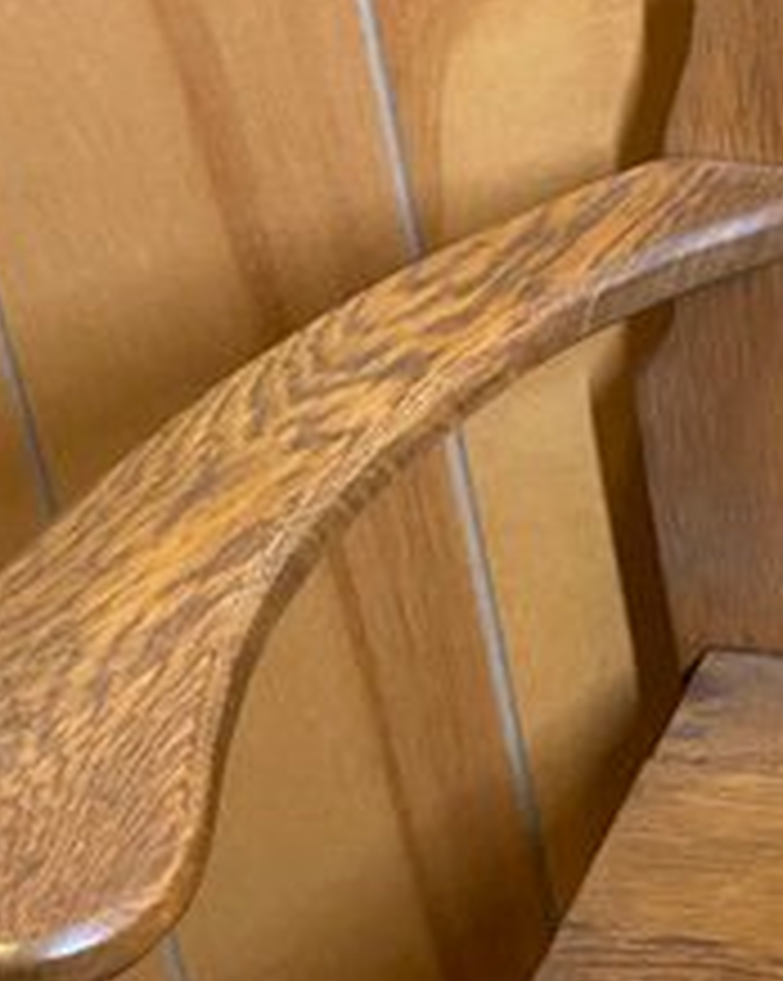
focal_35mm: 147
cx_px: 1384
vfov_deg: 13.0
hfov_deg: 10.0
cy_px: 938
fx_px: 4264
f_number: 2
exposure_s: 1/40
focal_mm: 6
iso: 320
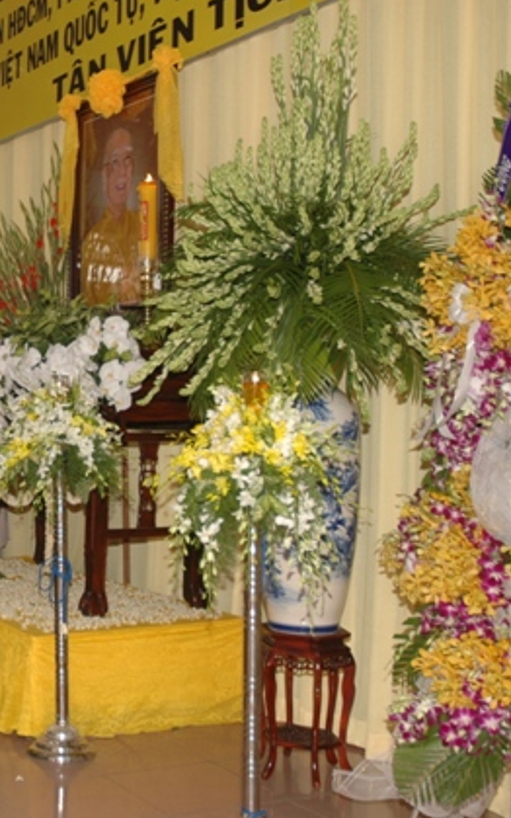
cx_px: -82
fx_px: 1247
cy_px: 410
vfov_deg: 36.3
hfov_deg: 21.7
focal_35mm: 56
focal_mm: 24
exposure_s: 1/50
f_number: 3.8
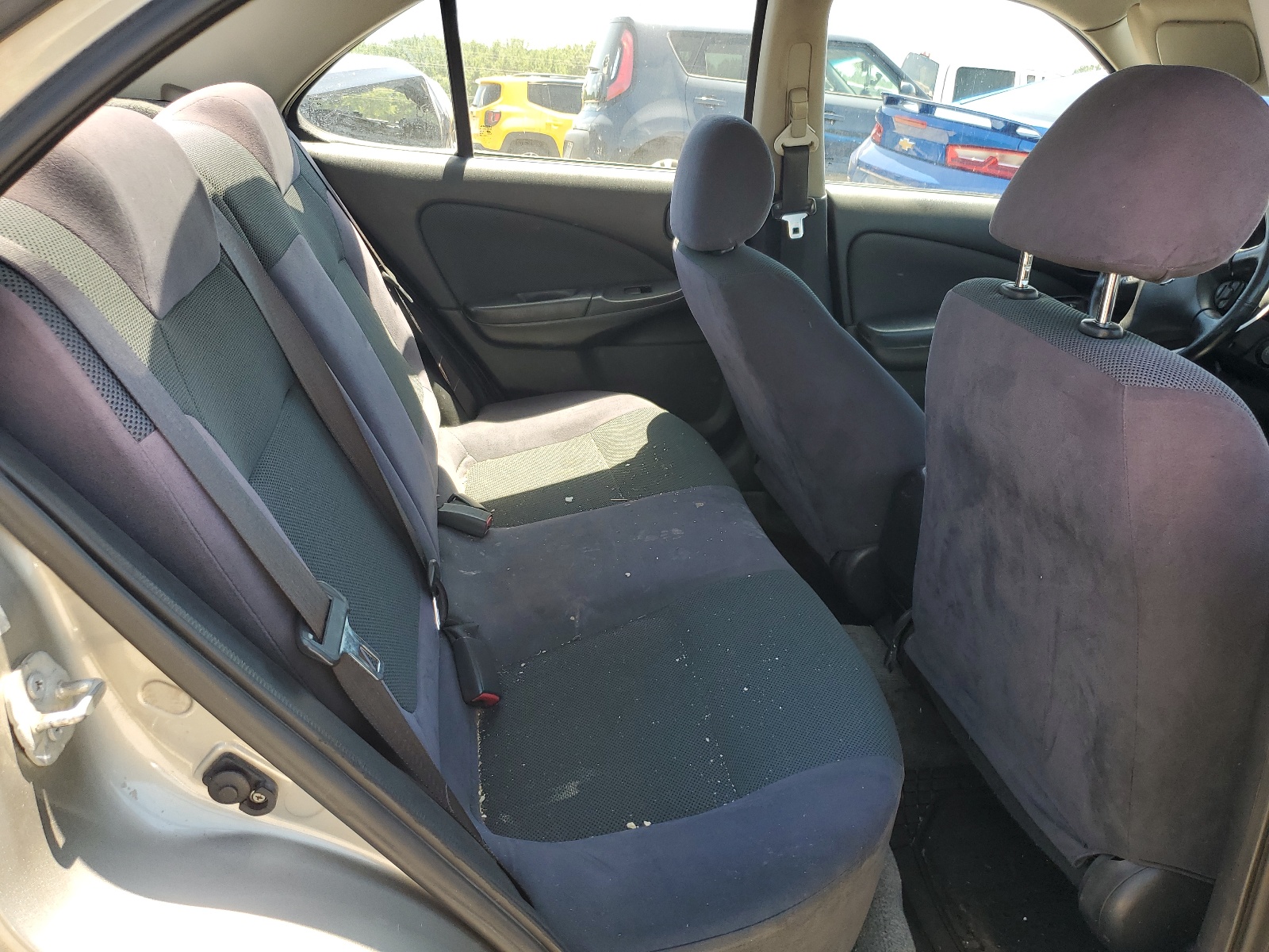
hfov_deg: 67.3
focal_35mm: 26
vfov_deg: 53.1
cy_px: 476
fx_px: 953
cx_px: 634
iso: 50
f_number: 1.5
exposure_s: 1/323
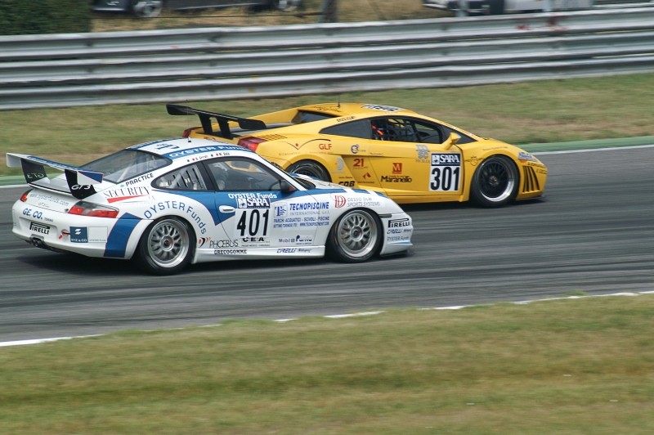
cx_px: 327
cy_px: 218
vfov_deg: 4.4
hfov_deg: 6.5
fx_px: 5718
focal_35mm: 315
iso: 400
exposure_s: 1/320
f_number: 14
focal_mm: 210
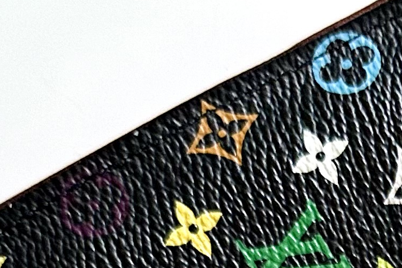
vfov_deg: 8.7
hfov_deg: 14.1
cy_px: 759
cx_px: 648
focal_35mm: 134
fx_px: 1497
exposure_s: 1/121
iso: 160
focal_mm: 6.86
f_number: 1.78
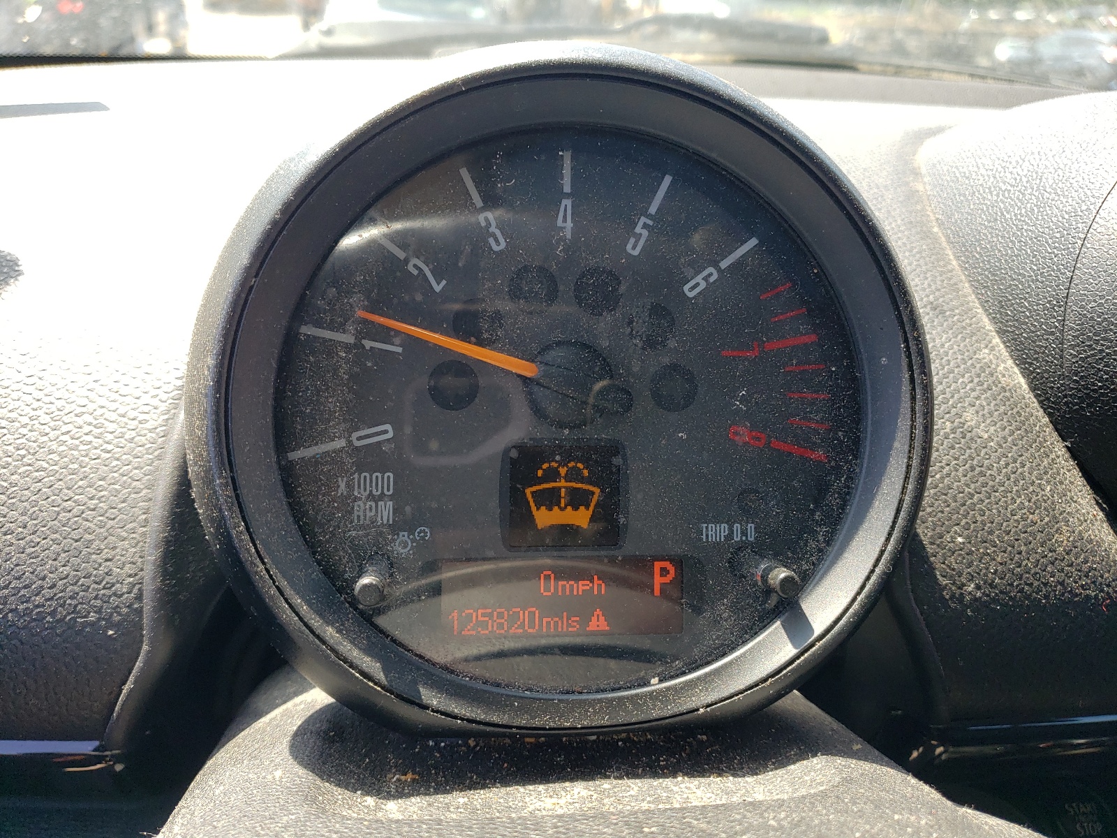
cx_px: 558
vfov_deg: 53.1
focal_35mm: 26
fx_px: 839
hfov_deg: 67.3
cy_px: 419
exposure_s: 1/333
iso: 50
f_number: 1.5
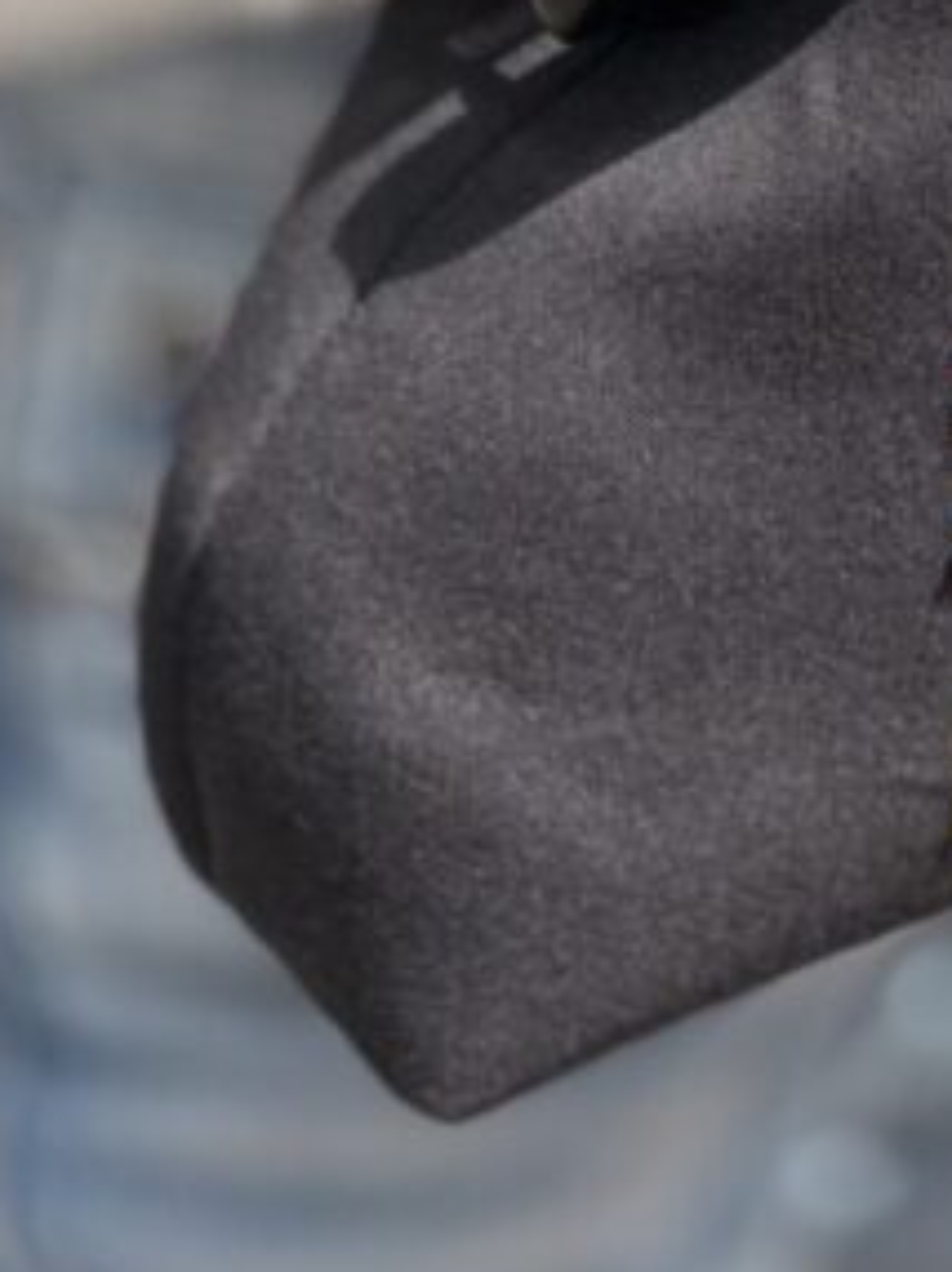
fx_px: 12339
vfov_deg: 5.9
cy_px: -311
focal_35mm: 336
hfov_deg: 4.4
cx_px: 996
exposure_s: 1/638
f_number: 2.8
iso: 64
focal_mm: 15.66
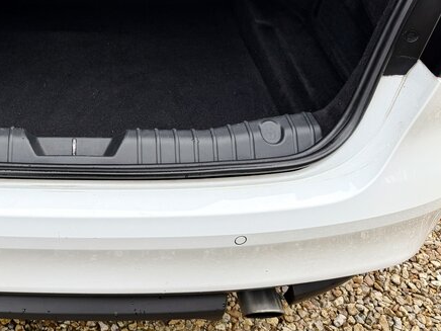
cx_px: 77
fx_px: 561
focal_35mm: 44
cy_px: 93
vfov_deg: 32.4
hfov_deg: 40.8
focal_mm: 6.76
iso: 80
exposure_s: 1/643
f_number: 1.78
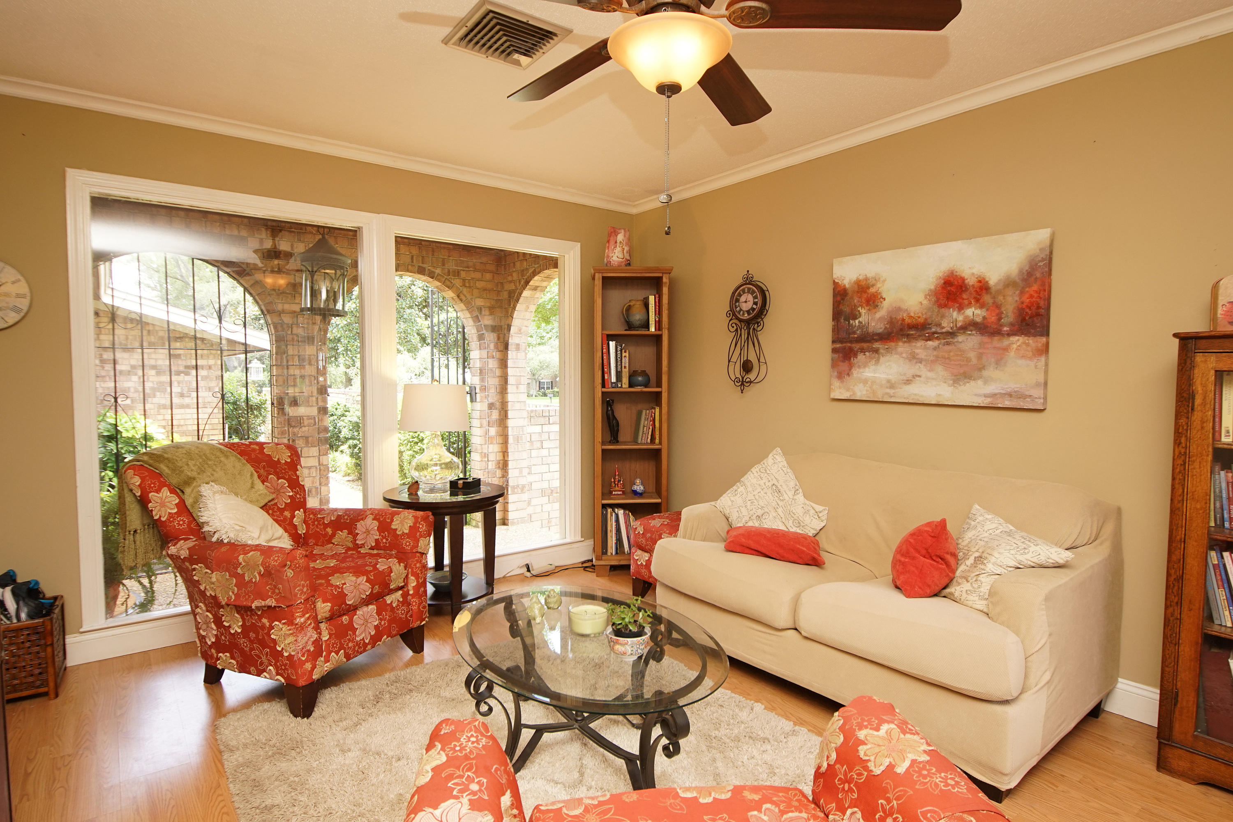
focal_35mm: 18
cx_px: 616
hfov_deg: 90.0
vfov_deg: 67.4
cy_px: 411
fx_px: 617
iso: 500
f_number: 4.5
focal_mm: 12
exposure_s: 1/60
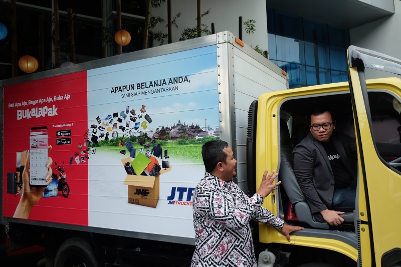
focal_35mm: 29
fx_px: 323
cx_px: 200
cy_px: 134
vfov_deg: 44.9
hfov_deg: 63.7
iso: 400
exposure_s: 1/250
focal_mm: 19.6
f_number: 5.6
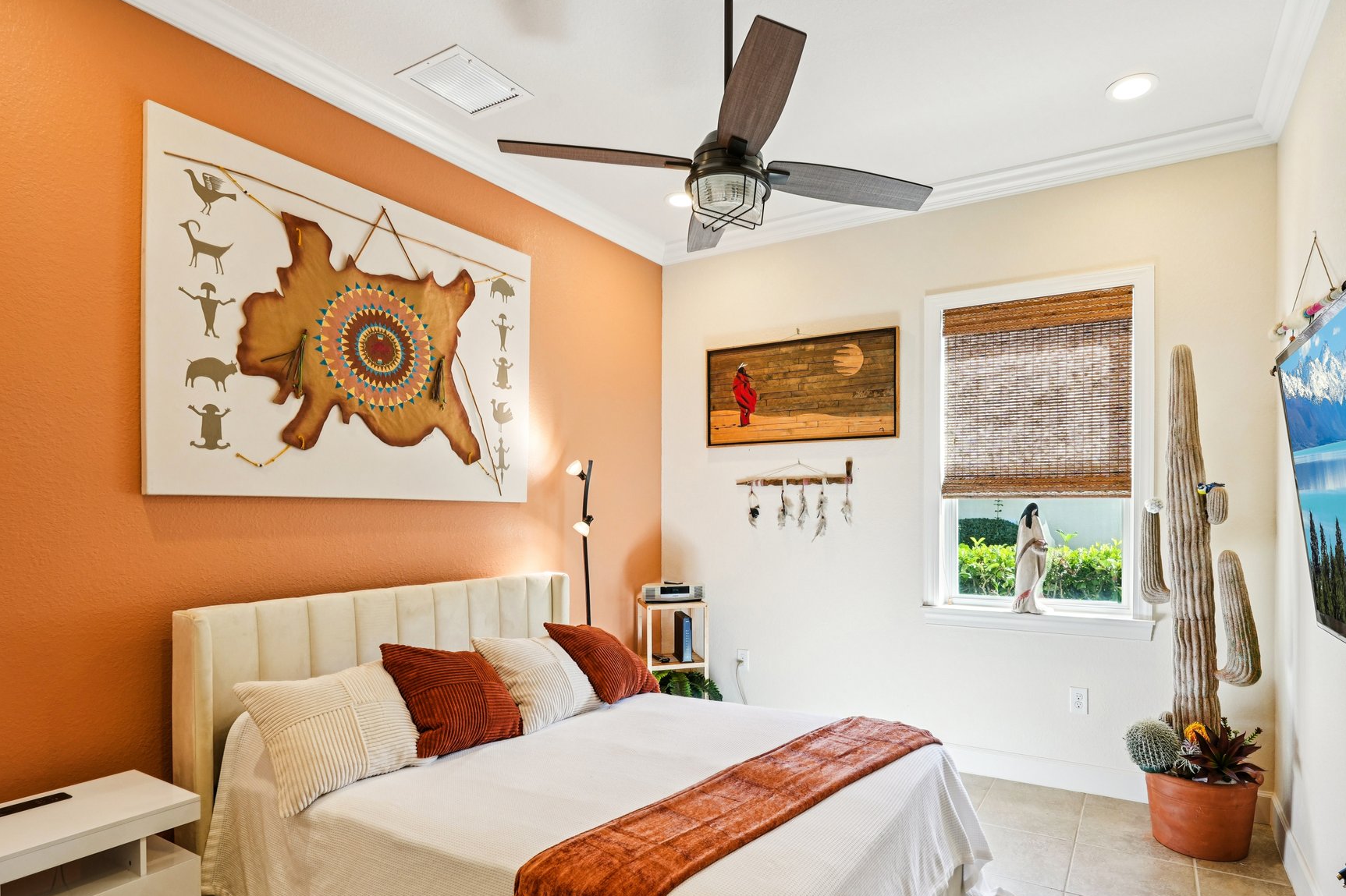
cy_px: 514
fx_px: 710
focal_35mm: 19
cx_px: 761
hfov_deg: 86.5
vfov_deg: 64.2
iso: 400
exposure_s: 1/40
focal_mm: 16
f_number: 8
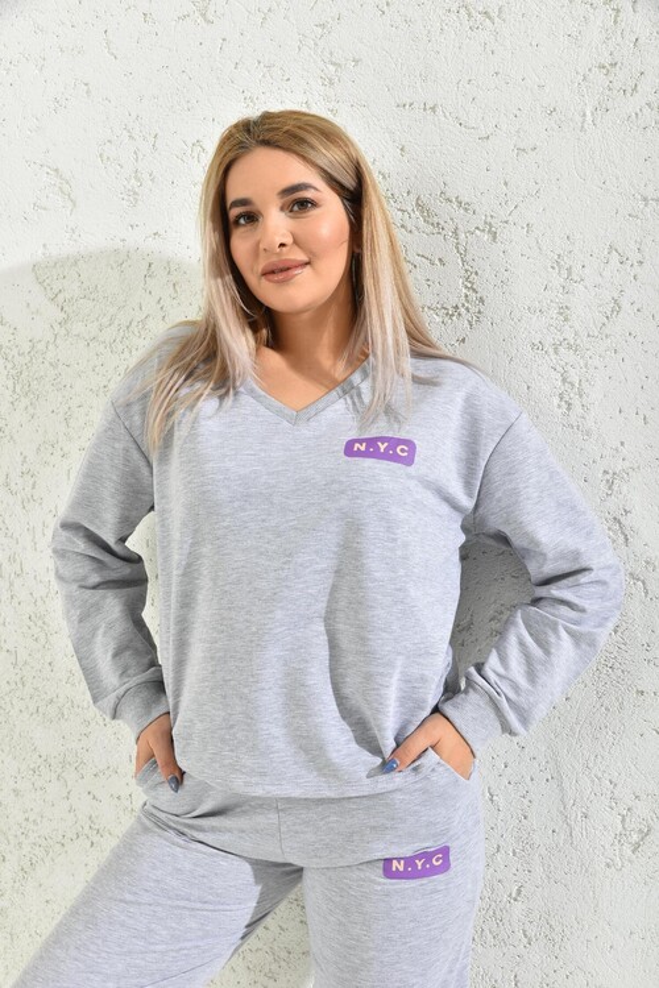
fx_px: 961
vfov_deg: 54.4
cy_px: 494
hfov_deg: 37.9
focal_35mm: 35
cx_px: 330
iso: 100
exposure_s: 1/160
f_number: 7.1
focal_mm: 35
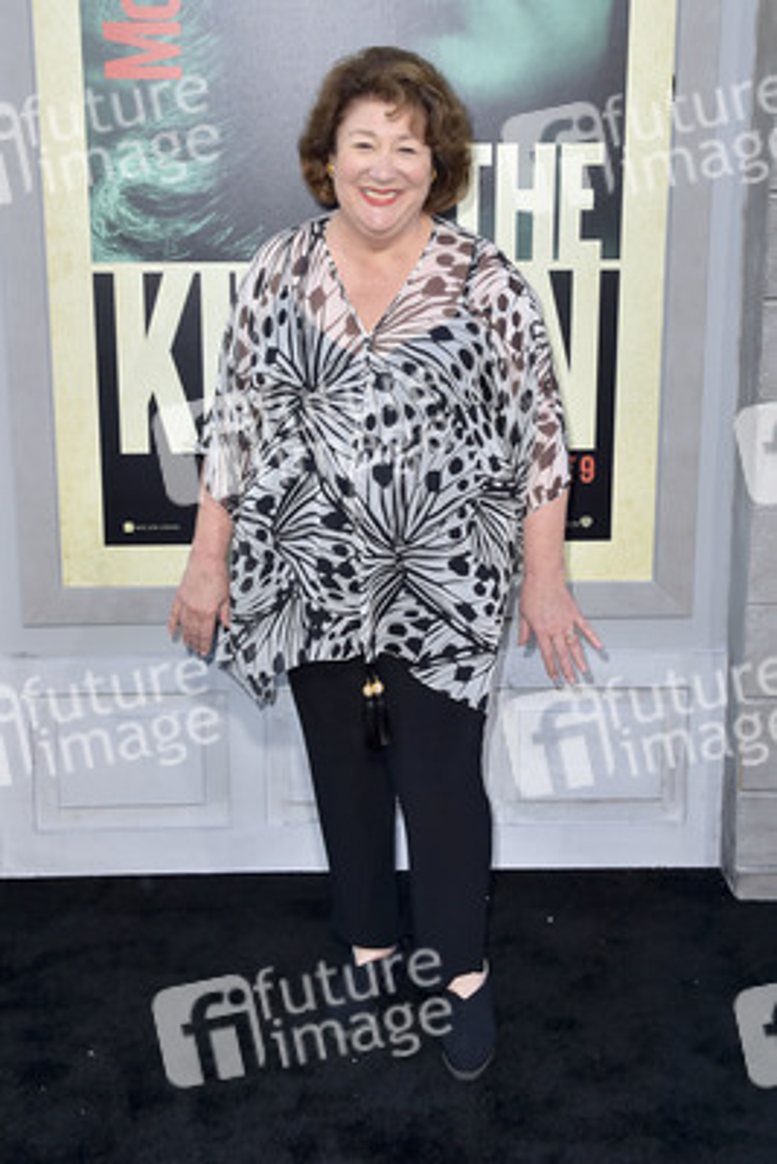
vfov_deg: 43.6
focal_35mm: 45
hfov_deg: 29.9
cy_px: 582
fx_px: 1456
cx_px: 388
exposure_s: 1/250
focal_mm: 45
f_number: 7.1
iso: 320
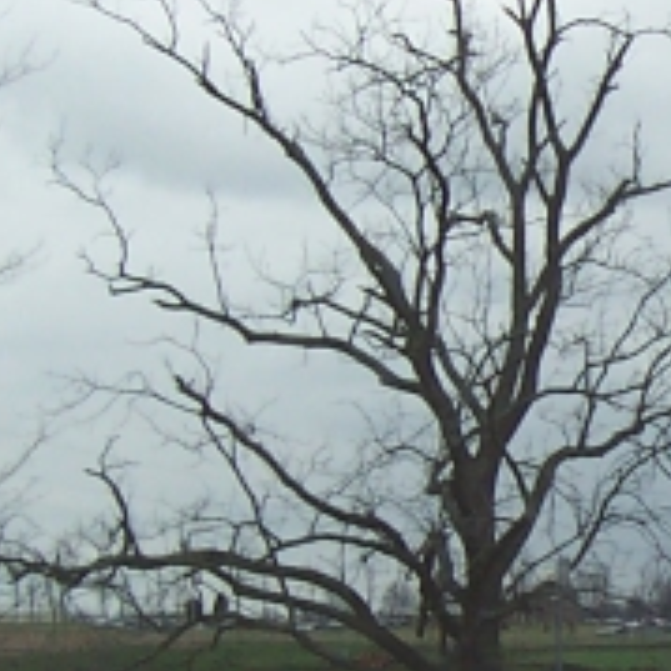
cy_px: 446
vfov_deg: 12.0
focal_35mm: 145
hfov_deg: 11.7
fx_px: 3180
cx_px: 907
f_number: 5.6
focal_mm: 5.6
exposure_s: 1/350
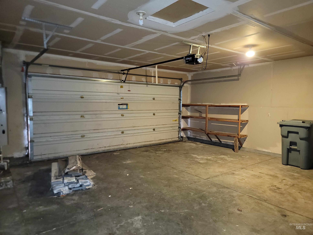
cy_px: 118
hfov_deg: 71.6
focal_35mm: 24
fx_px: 217
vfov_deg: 56.8
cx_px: 156
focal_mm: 6.7
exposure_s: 1/9.99
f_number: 1.8
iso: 320
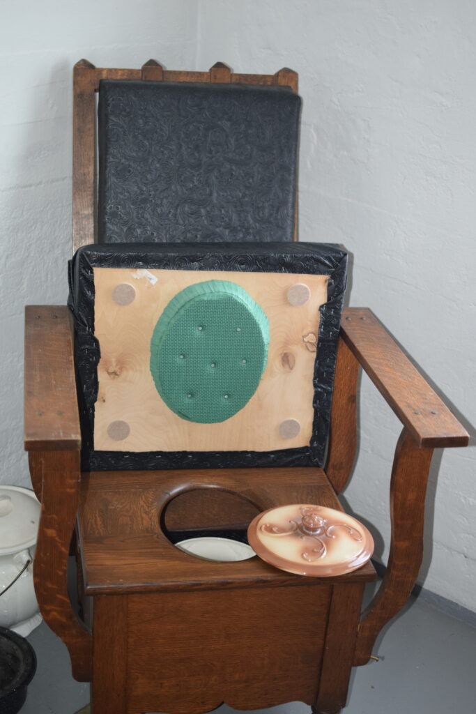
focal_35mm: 52
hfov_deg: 25.8
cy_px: 357
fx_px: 1041
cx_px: 238
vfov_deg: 37.8
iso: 800
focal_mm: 35
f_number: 2
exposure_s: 1/60
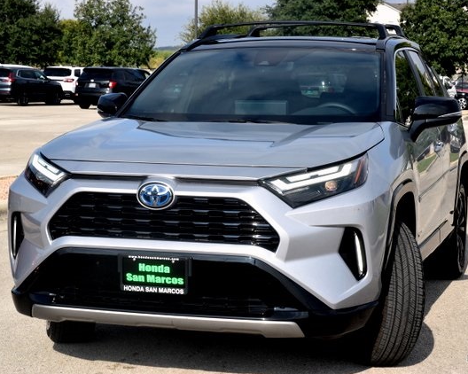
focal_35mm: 82
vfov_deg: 18.7
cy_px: 187
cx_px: 238
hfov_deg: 23.3
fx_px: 1135
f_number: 10
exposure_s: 1/400
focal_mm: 48
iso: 200
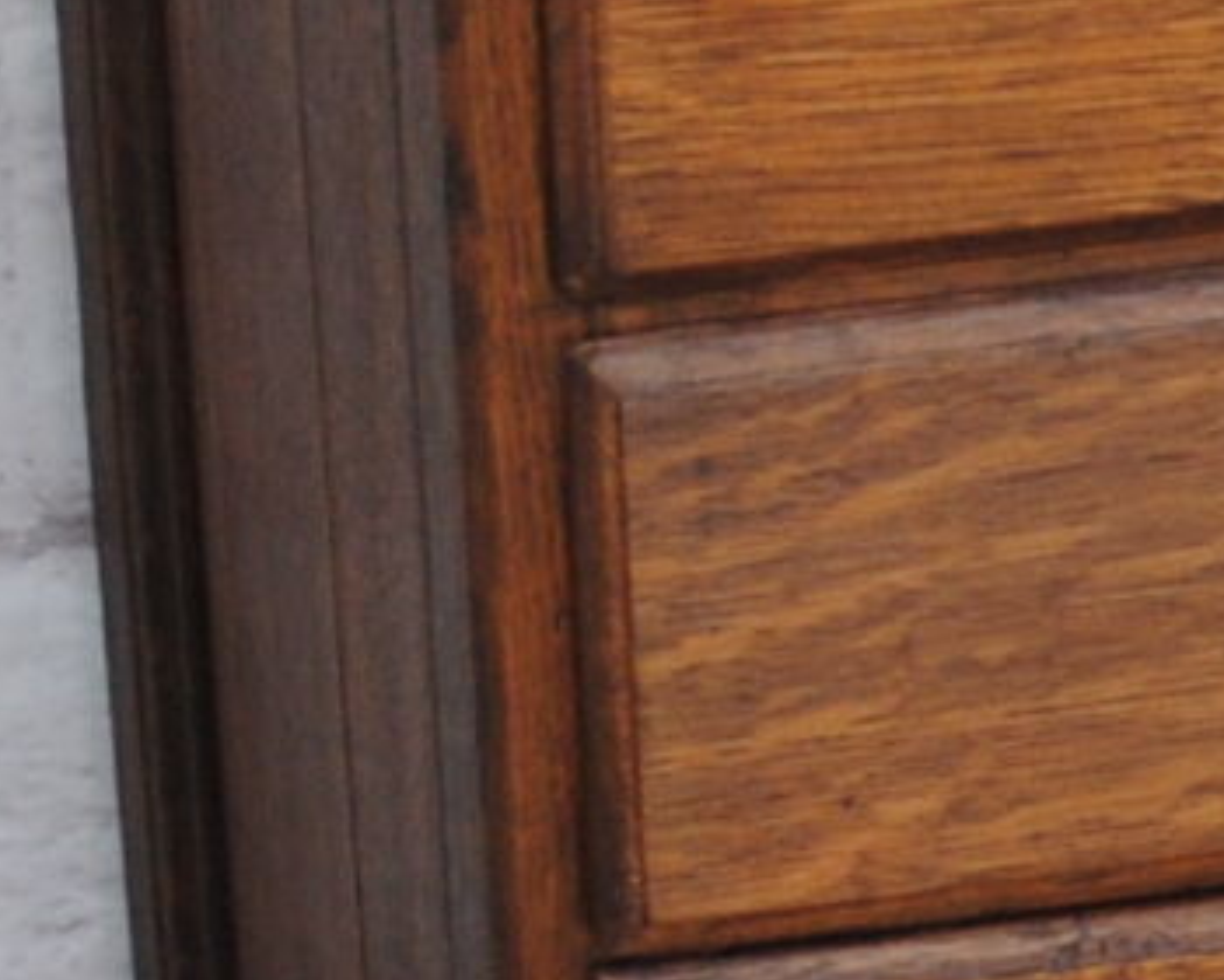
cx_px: 3077
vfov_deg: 4.6
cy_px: 892
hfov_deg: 5.5
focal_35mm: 339
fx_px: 12277
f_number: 4.5
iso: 200
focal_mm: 29
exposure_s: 1/60
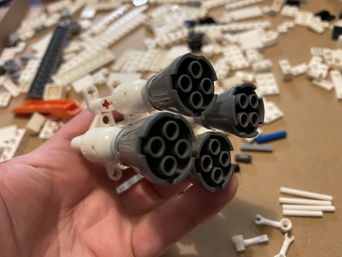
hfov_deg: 67.3
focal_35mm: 26
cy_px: 128
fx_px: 257
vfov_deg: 53.1
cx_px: 171
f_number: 1.6
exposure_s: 1/50
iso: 320
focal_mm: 5.1
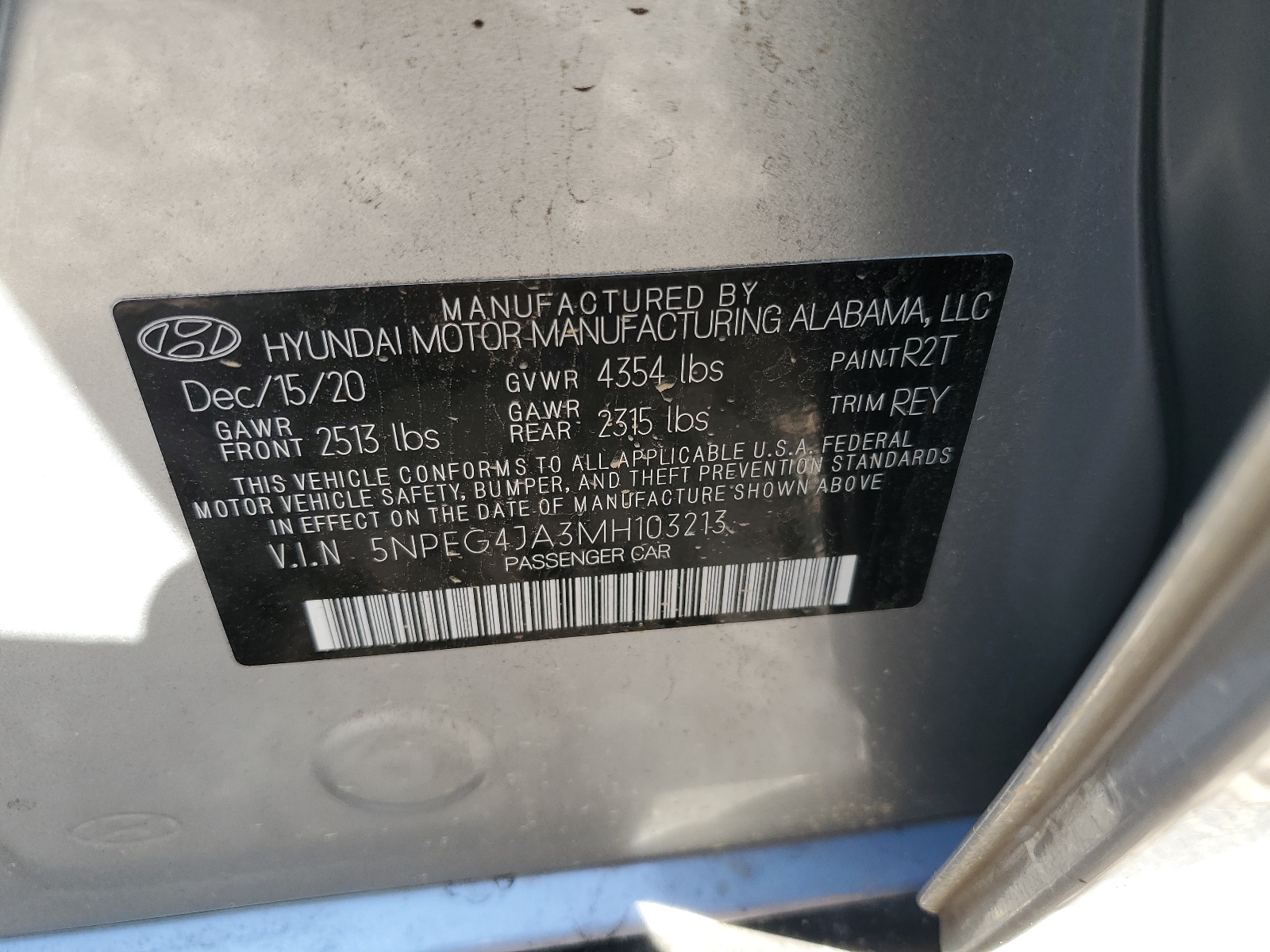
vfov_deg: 53.1
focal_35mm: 26
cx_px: 635
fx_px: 954
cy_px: 476
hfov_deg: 67.3
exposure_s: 1/217
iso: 50
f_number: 1.5
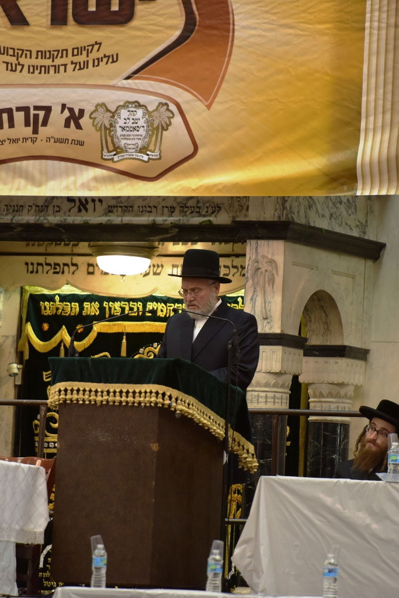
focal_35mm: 200
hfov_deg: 6.9
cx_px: 200
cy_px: 299
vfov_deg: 10.3
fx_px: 3324
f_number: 2.8
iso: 800
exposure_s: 1/160
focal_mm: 200
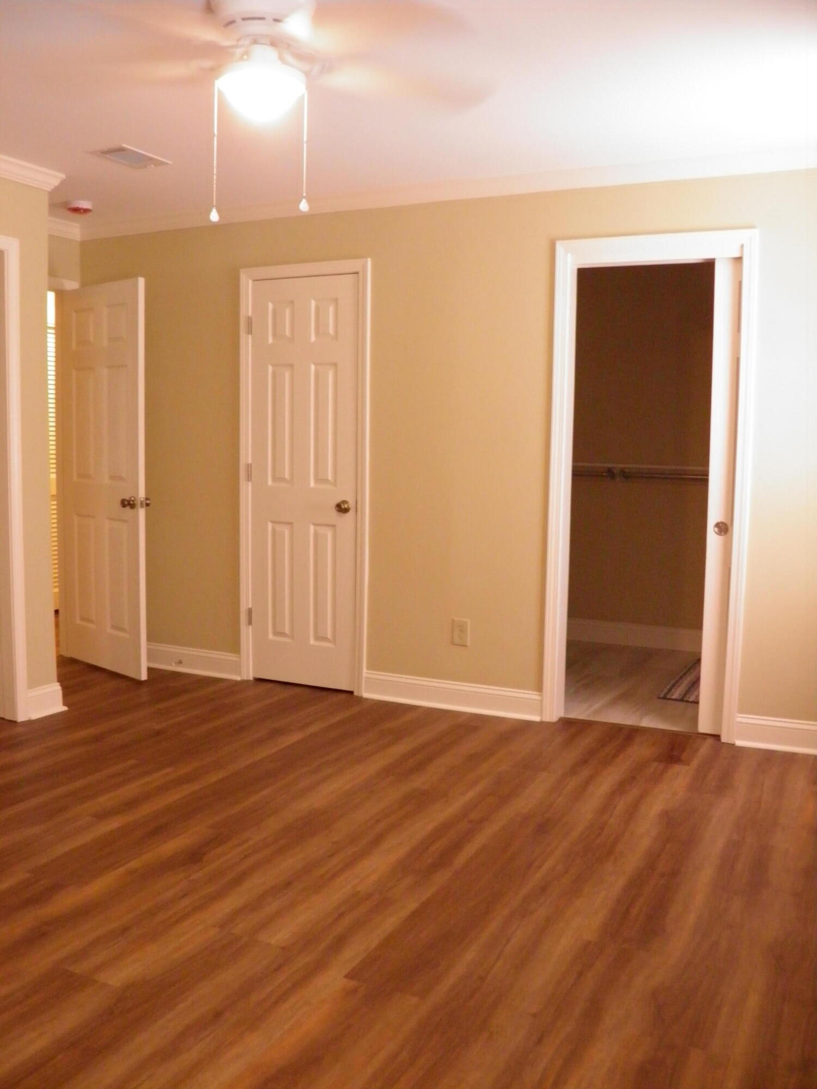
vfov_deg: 60.0
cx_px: 408
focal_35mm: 30
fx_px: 944
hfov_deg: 46.8
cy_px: 544
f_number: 3
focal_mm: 5.5
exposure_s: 1/25
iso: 400
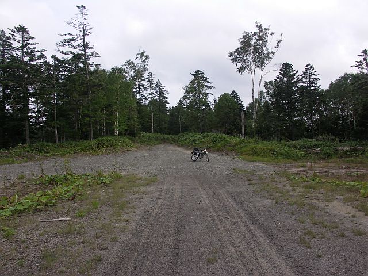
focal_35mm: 28
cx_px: 184
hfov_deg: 63.4
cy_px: 138
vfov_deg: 49.7
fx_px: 298
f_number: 7.1
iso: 64
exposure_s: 1/100
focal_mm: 7.2
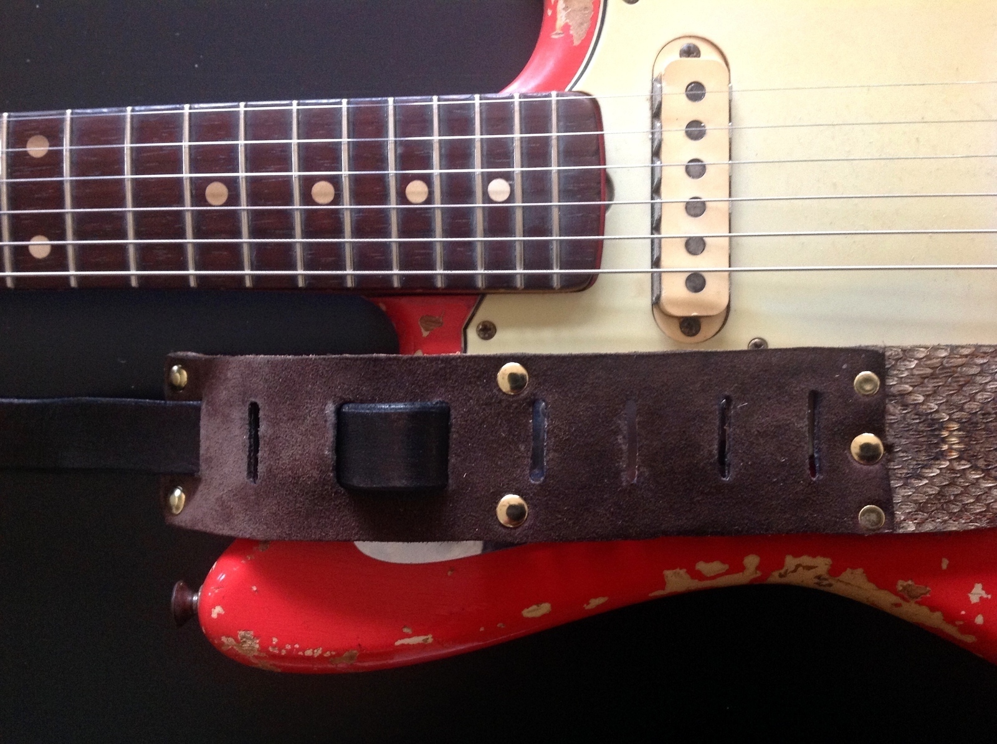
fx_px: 1007
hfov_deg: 52.7
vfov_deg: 40.6
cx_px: 498
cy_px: 372
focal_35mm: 35
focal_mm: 4.28
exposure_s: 1/15
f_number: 2.4
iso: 200
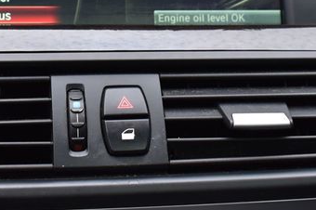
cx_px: 110
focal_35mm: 82
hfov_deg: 24.7
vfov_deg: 16.4
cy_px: 21
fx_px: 719
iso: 400
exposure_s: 1/15
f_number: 6.3
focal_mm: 29
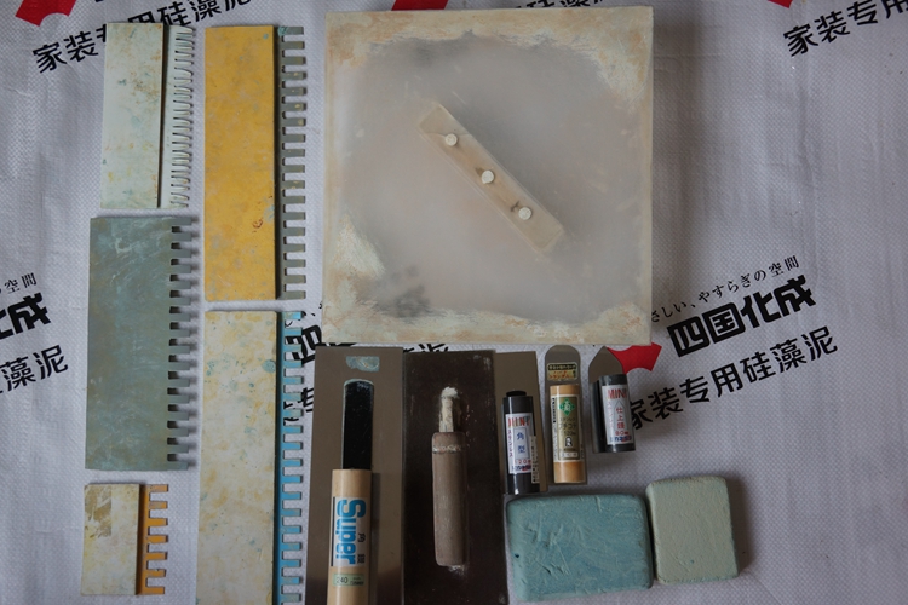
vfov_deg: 27.5
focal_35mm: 49
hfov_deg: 40.3
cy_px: 302
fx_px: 1236
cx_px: 454
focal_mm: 33
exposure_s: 1/60
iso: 320
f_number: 4.5
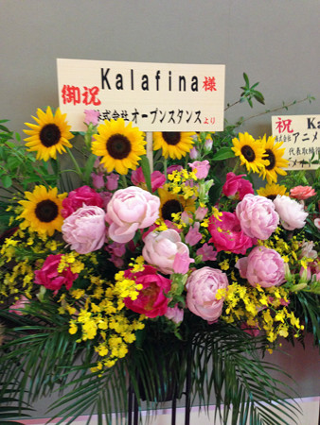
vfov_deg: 55.3
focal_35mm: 33
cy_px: 212
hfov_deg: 43.0
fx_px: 406
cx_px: 160
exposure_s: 1/20
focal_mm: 4.13
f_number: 2.4
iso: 200
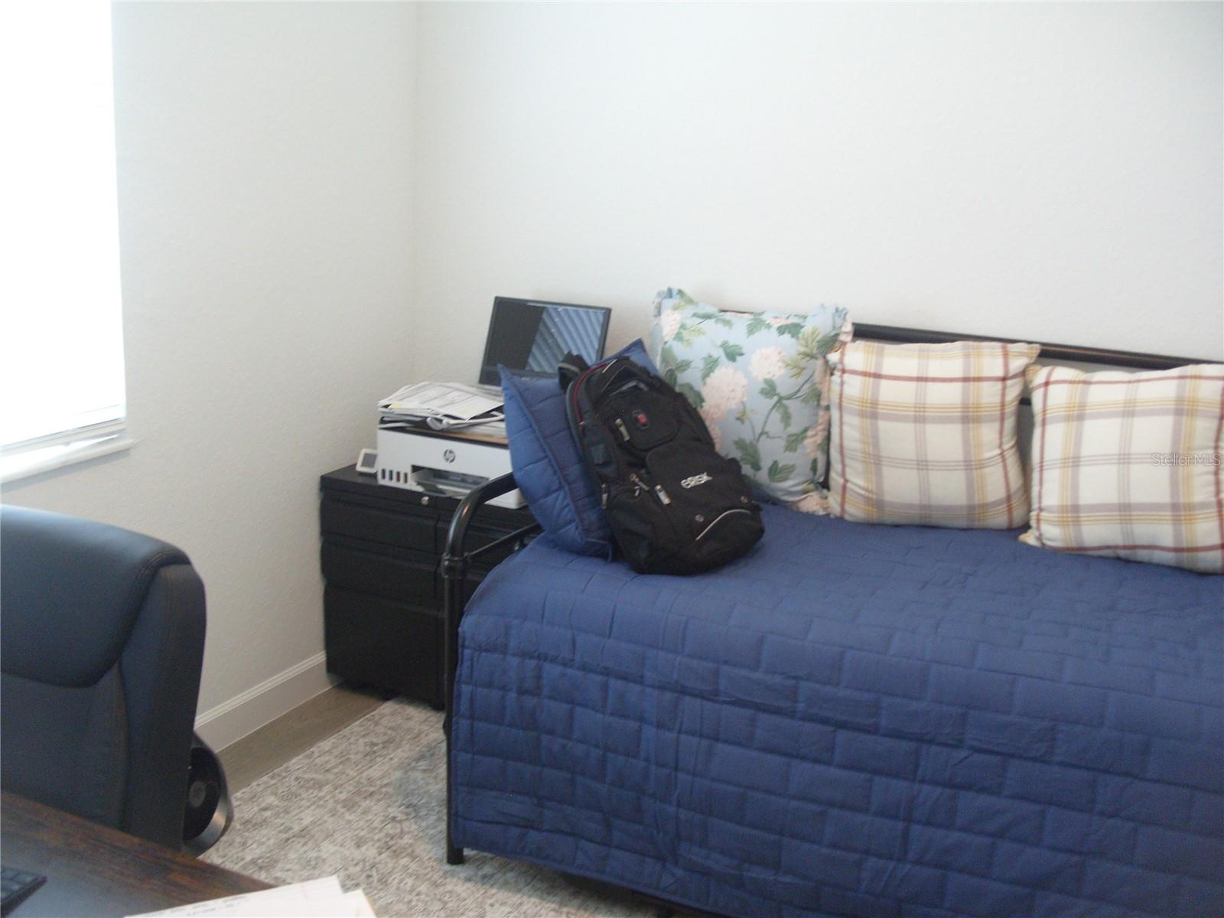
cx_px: 612
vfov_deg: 40.7
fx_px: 1238
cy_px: 459
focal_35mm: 35
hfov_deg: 52.6
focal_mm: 7.8
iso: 200
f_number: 2.8
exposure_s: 1/45
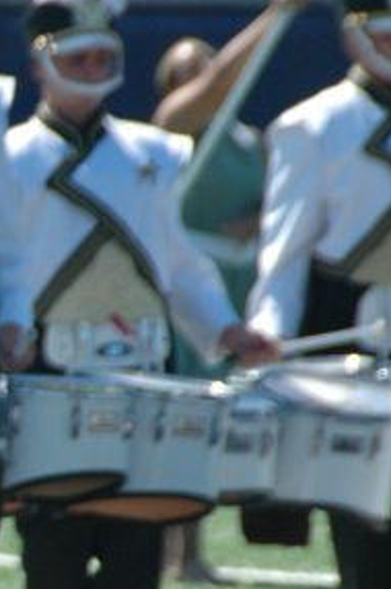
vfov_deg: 1.9
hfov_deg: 1.3
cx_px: -241
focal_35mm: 1073
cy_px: 463
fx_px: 17522
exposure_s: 1/500
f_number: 6.3
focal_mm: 200
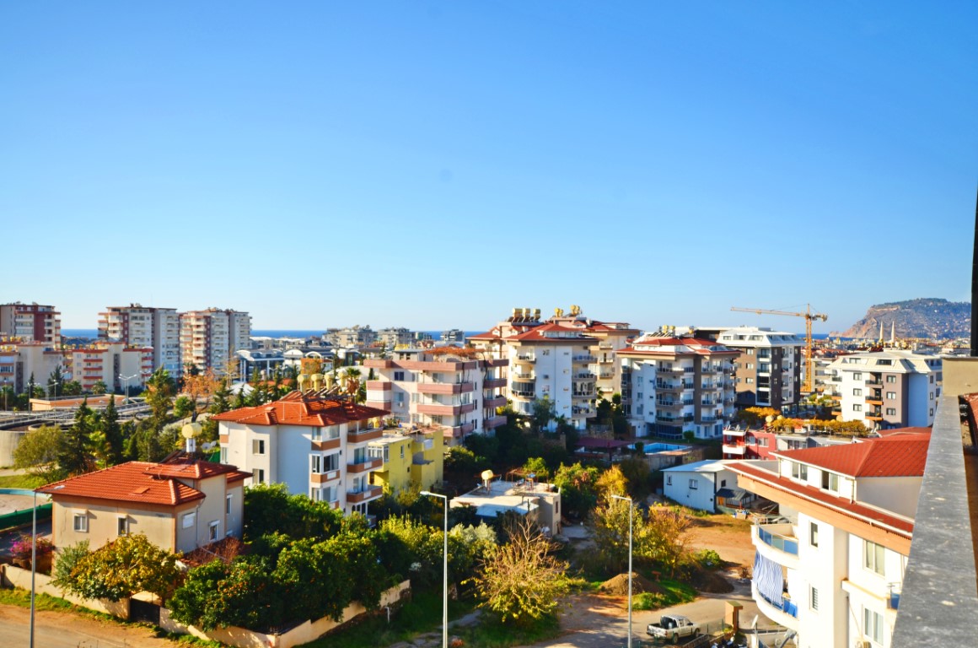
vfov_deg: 43.4
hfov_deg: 62.0
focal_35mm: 30
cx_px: 489
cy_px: 324
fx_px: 813
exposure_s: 1/250
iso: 100
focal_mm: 20
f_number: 8
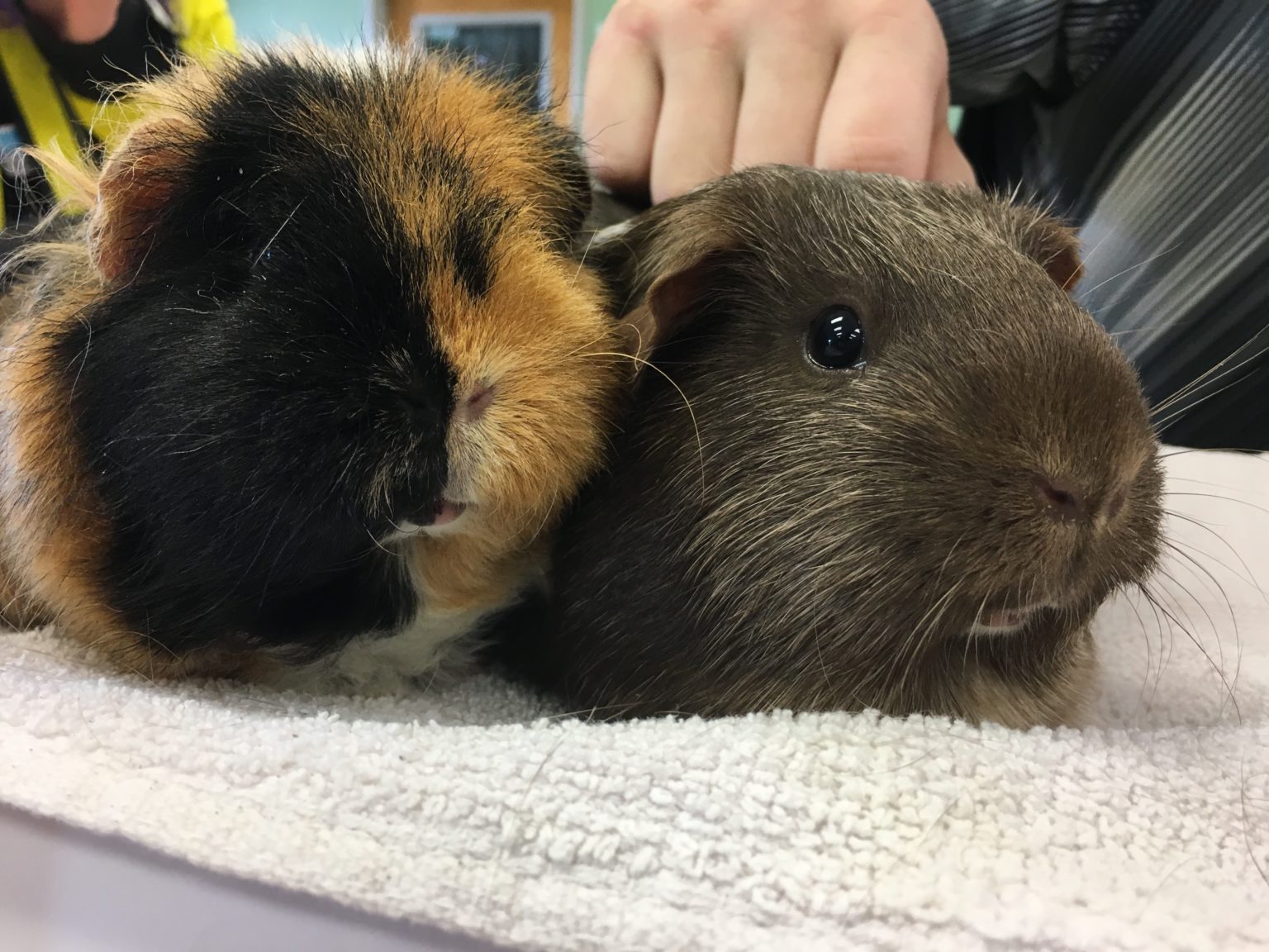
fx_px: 1063
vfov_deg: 48.2
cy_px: 476
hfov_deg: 61.7
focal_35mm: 29
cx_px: 634
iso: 40
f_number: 2.2
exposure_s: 1/30
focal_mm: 4.15
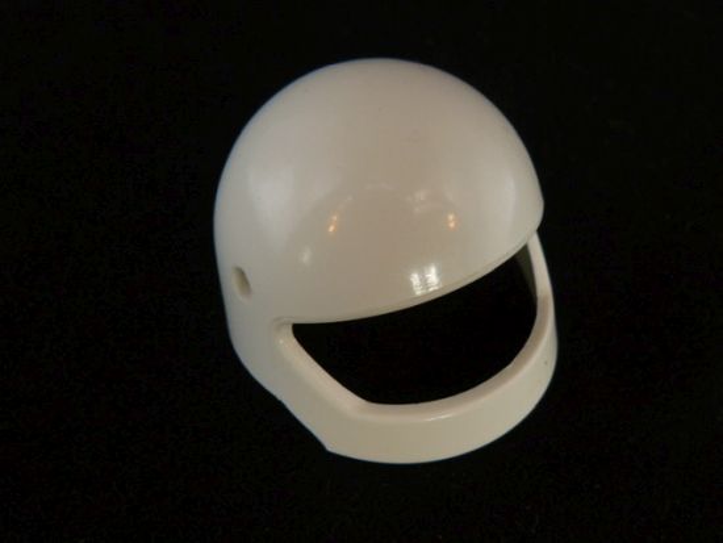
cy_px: 272
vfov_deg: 25.7
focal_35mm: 57
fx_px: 1191
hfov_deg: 33.8
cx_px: 362
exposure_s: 1/13
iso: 100
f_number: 4
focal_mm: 6.3
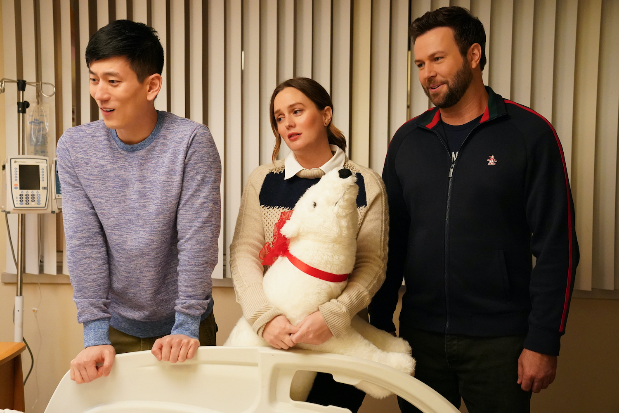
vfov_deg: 29.9
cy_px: 206
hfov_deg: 43.6
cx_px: 310
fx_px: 774
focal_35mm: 45
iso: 8000
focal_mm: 45
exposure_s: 1/125
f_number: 4
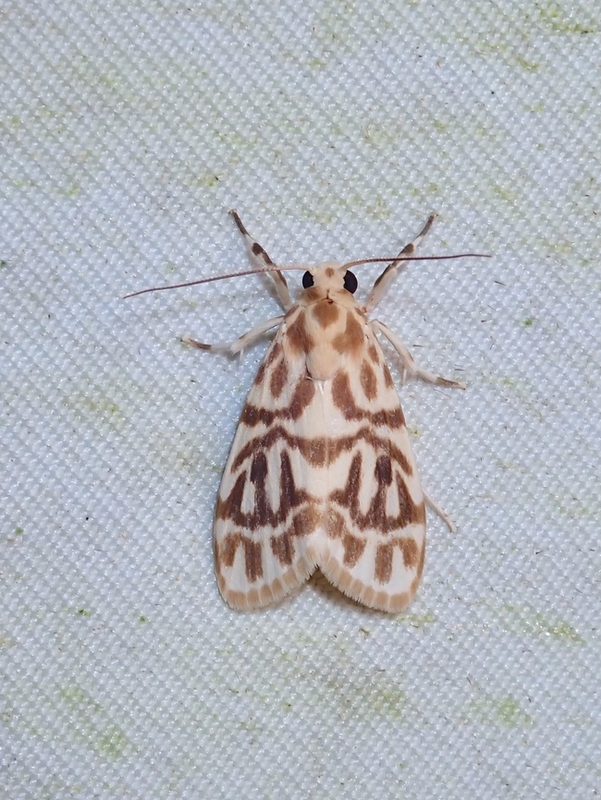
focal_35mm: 100
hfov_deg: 14.8
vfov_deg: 19.6
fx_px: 2314
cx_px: 300
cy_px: 400
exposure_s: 1/400
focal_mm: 18
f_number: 6.3
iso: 100
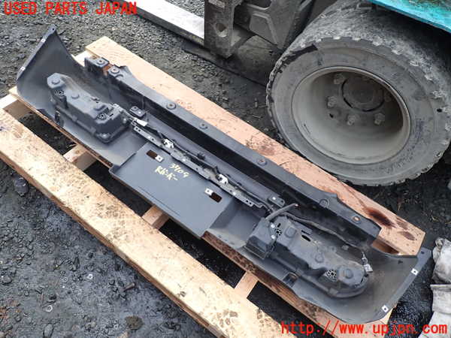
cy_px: 169
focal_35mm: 25
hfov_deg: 69.4
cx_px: 226
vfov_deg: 54.9
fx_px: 326
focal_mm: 4.5
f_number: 2.8
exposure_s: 1/250
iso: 100
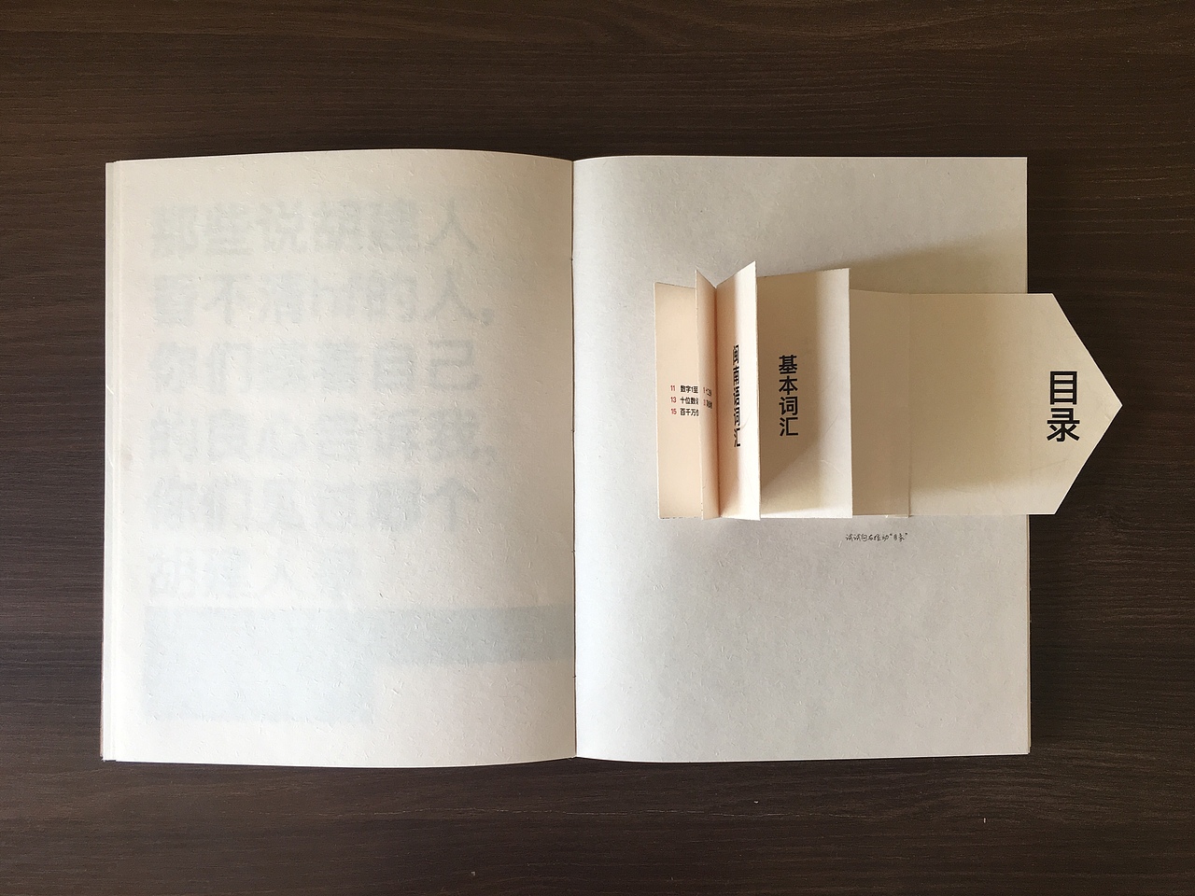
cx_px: 598
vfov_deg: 48.2
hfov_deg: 61.7
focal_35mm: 29
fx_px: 1001
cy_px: 448
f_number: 2.2
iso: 32
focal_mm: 4.15
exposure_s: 1/50
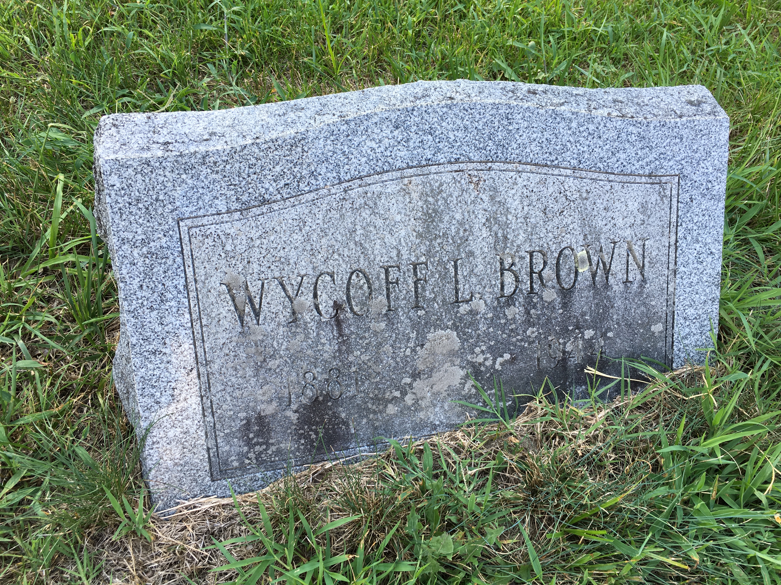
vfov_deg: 48.2
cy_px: 292
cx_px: 390
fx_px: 654
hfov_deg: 61.7
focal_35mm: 29
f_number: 2.2
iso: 25
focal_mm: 4.15
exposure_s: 1/125
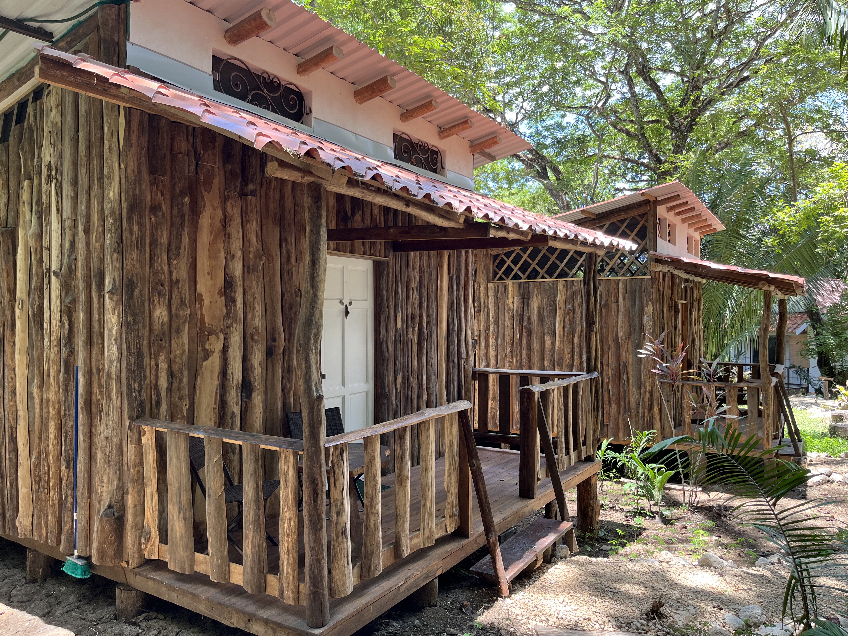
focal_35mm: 26
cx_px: 424
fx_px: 637
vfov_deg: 53.1
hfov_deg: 67.3
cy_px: 318
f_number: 1.6
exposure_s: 1/155
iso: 64
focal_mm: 5.1
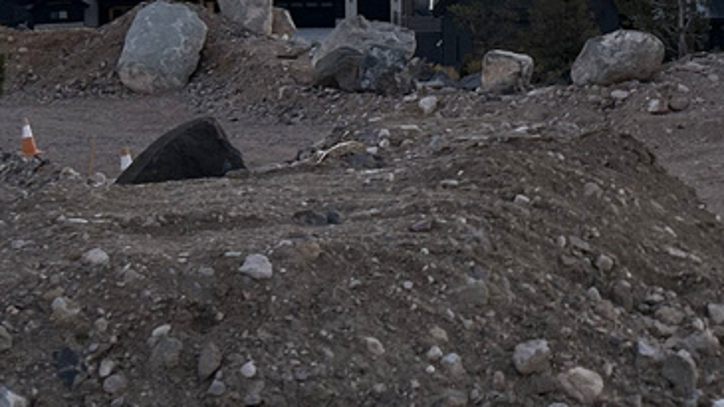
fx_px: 2111
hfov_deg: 18.7
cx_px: 797
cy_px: -36
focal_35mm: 110
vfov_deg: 10.9
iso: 50
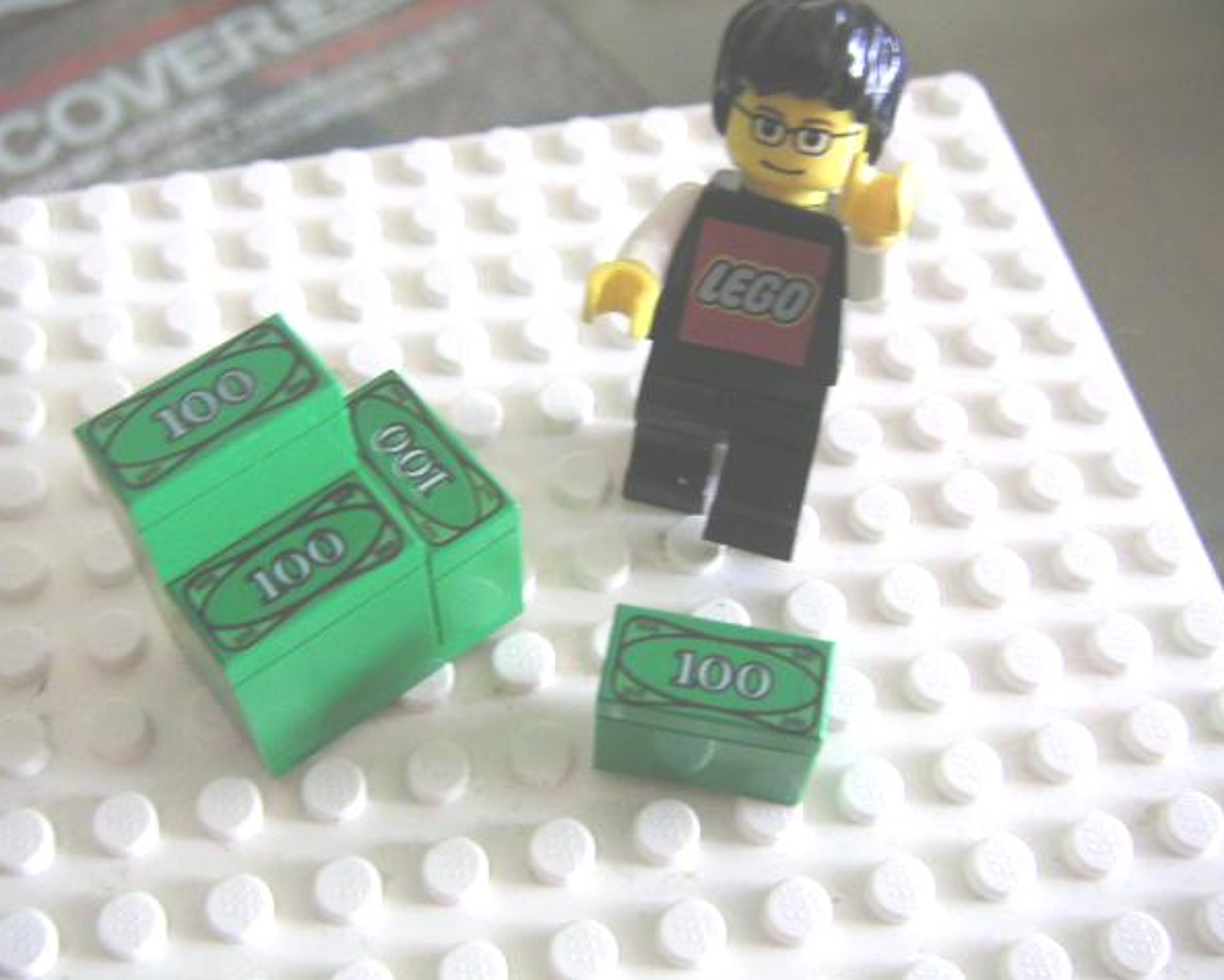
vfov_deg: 37.4
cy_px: 491
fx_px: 1450
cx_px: 572
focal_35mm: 40
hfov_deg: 45.7
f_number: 2.8
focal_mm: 6
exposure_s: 1/15
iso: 100
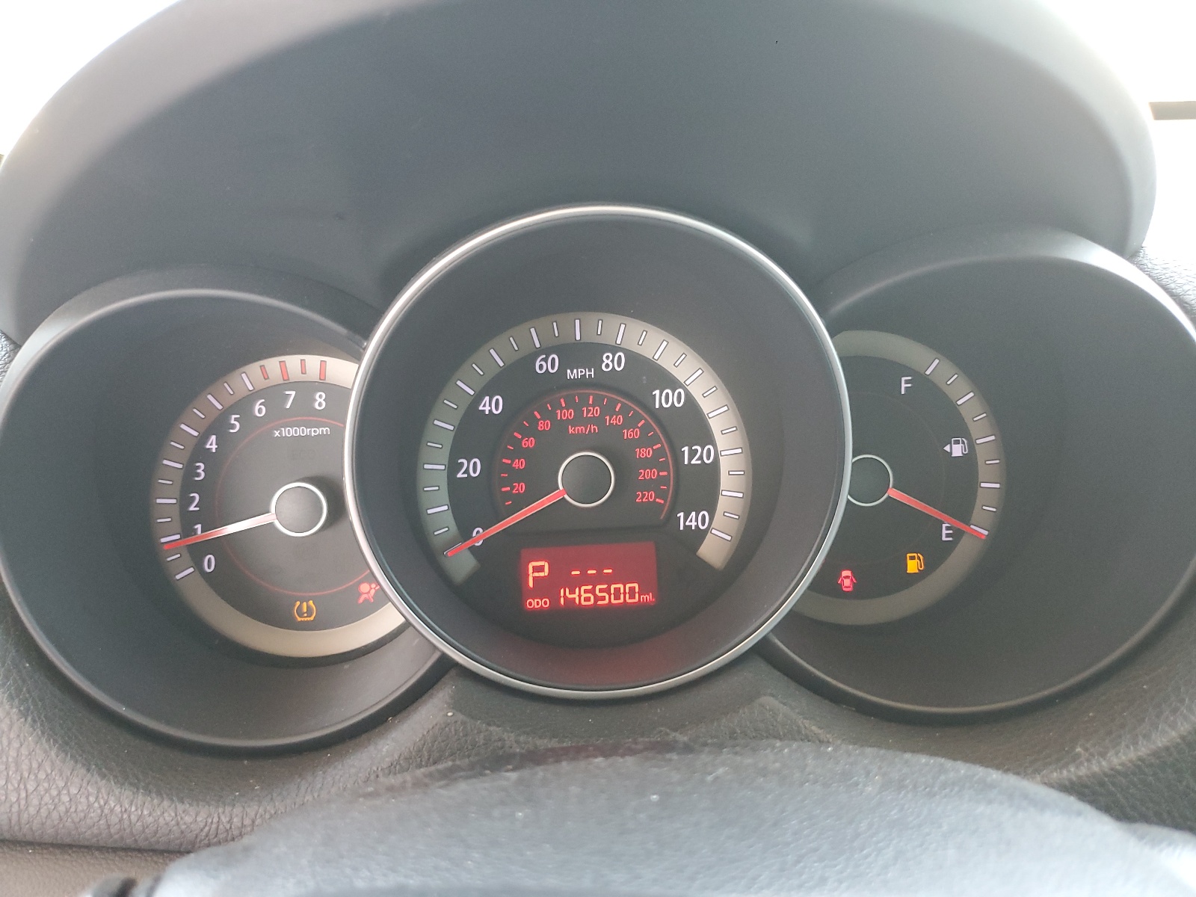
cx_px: 598
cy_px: 448
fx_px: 898
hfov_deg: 67.3
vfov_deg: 53.1
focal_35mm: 26
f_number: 1.5
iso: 191
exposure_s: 1/60.2
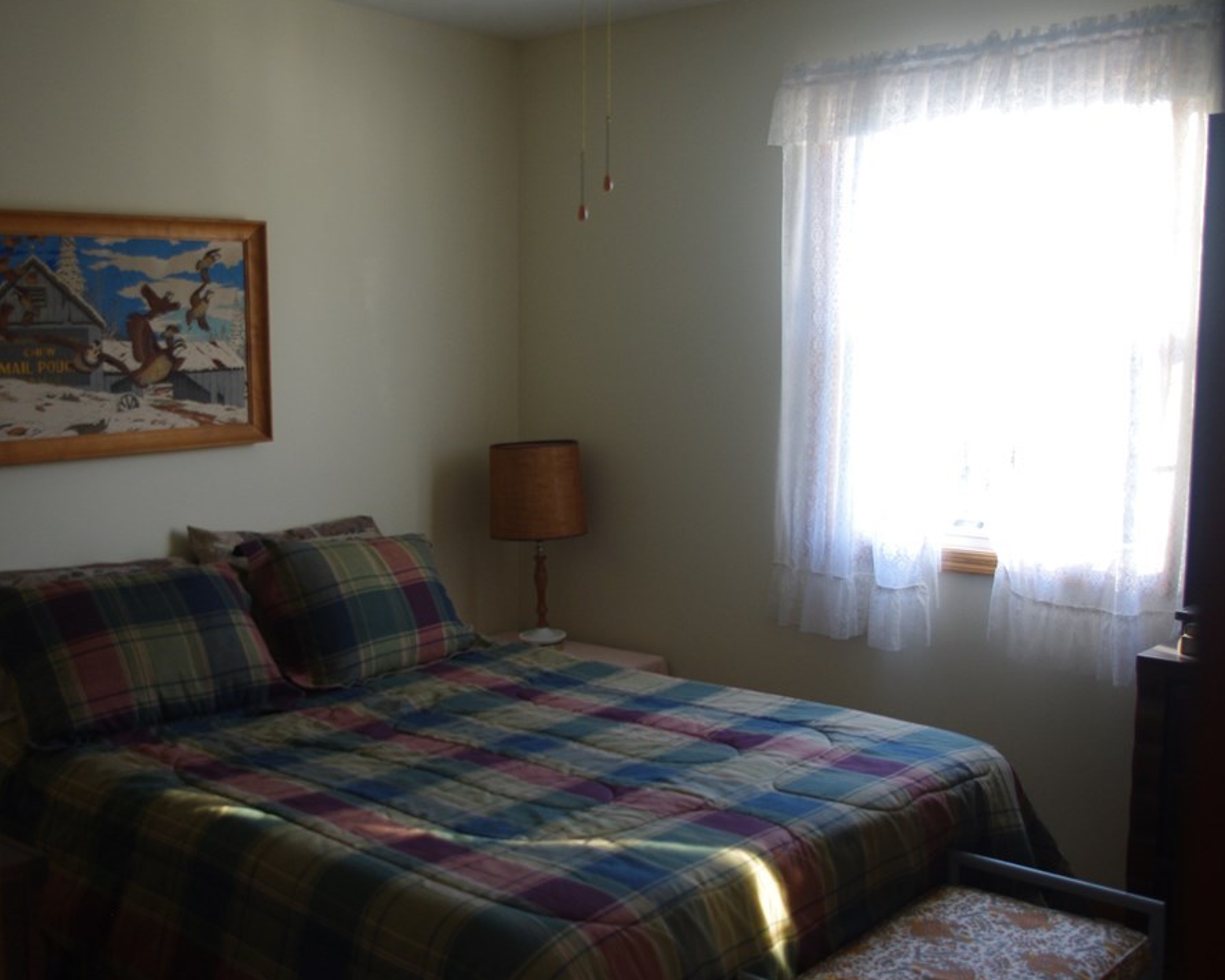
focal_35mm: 39
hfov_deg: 46.6
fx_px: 1414
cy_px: 488
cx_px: 484
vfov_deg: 38.2
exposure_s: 1/30
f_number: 4
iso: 400
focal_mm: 23.13
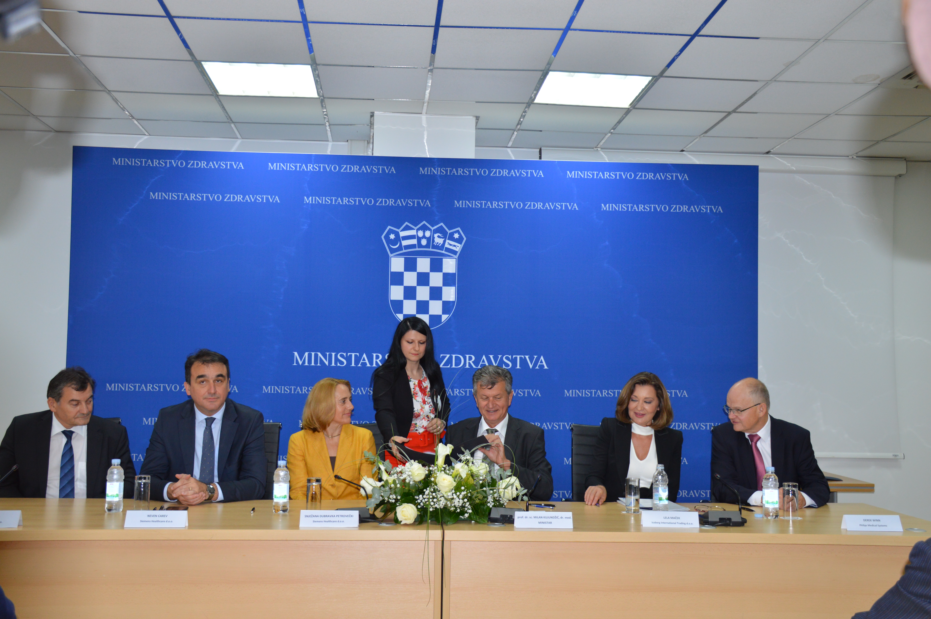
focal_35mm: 36
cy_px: 310
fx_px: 930
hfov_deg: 53.2
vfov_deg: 36.8
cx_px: 466
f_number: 4
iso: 400
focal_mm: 24
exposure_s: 1/80
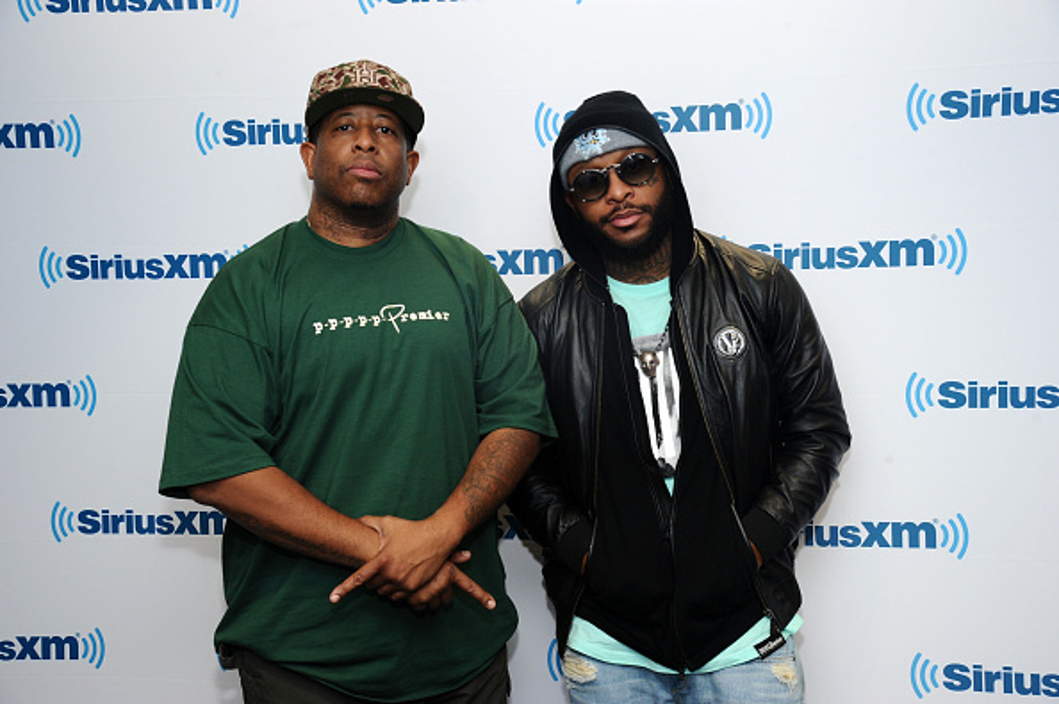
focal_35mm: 48
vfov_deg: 28.0
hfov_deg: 41.1
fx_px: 1411
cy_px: 352
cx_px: 530
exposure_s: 1/125
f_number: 6.3
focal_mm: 48
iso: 800
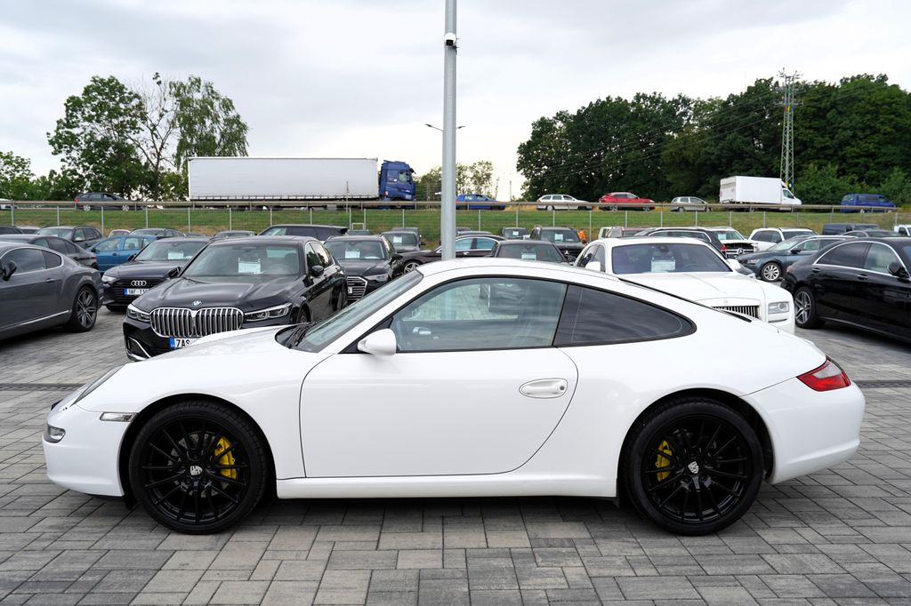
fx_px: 683
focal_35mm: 27
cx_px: 456
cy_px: 303
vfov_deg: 47.9
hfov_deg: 67.4
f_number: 4.5
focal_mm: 27
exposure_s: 1/200
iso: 100
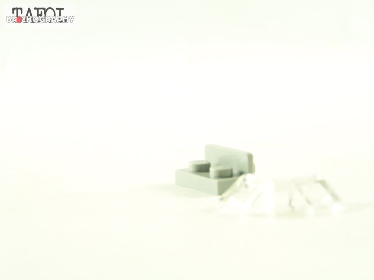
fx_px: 1134
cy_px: 140
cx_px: 187
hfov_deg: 18.7
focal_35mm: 105
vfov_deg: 14.1
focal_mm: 17.5
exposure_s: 1/60
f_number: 3.2
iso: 400
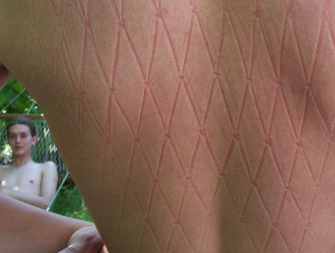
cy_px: 89
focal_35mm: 58
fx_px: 563
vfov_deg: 25.2
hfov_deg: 33.0
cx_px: 210
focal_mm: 5.77
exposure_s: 1/185
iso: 100
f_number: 2.73
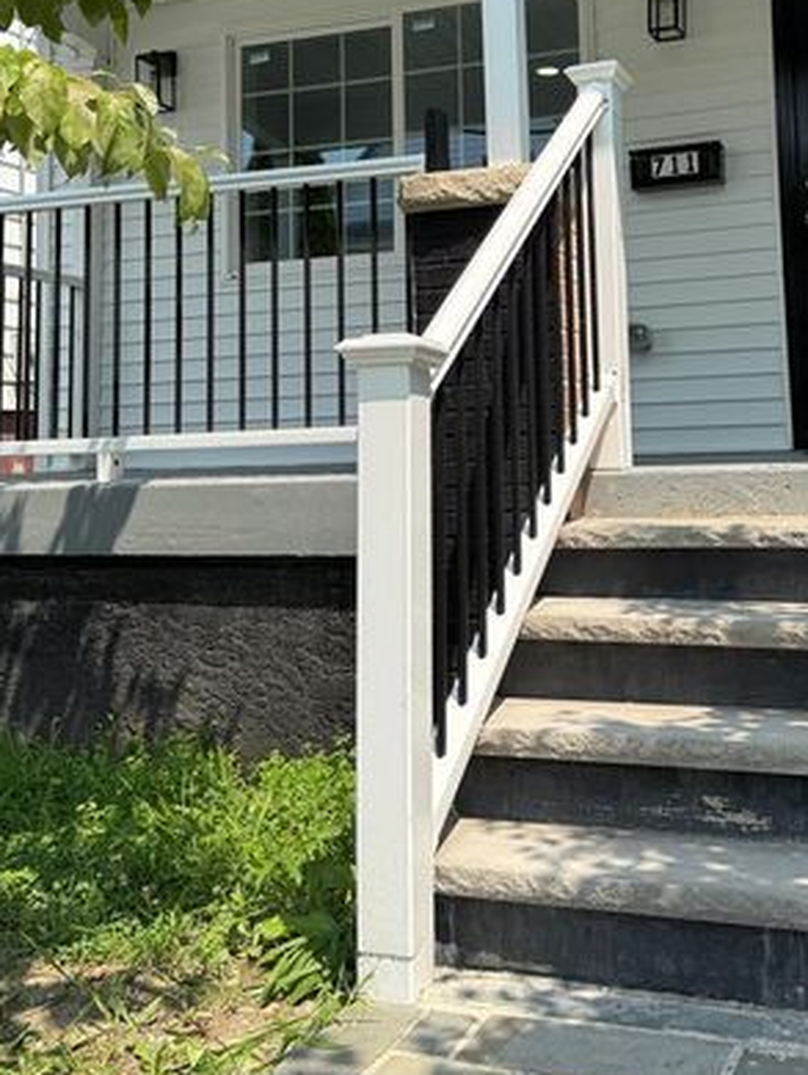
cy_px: 307
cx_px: 535
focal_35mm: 41
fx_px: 1275
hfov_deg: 34.9
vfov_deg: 44.6
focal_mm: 6.76
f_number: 1.78
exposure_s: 1/3021
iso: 80
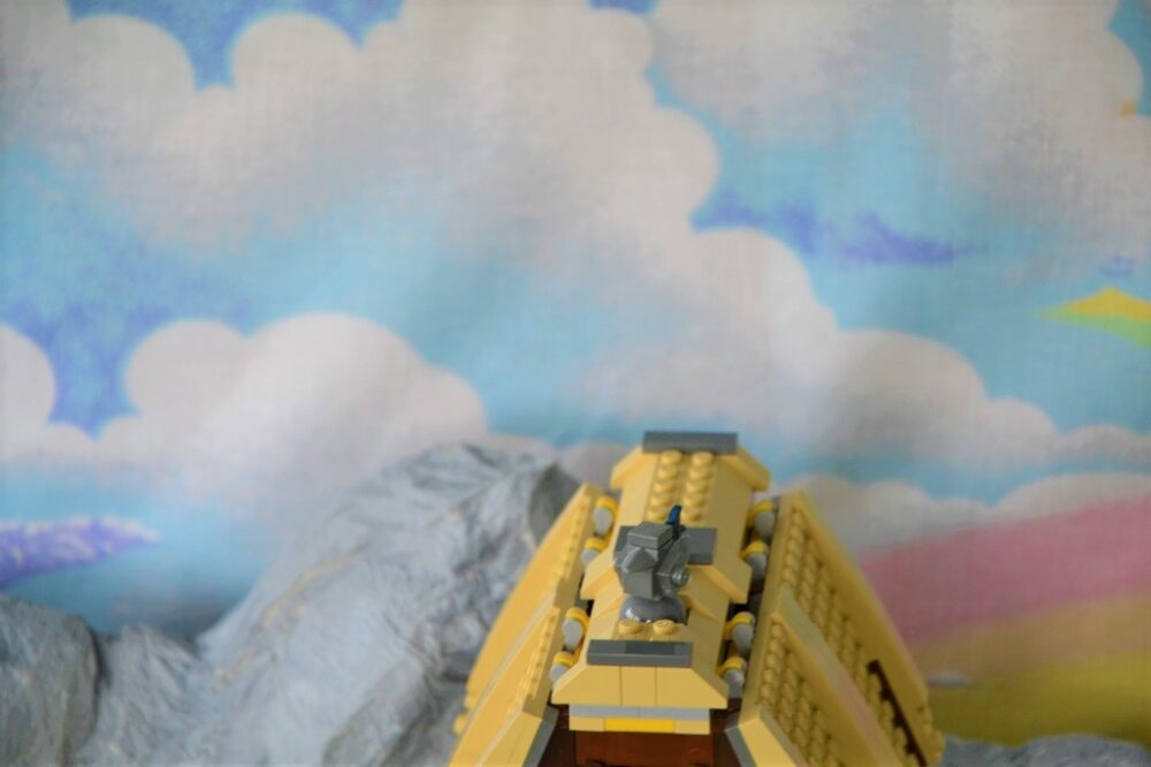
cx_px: 576
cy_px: 384
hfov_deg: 13.0
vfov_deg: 8.7
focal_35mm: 158
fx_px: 5034
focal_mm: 105
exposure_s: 1/80
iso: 400
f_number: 5.6
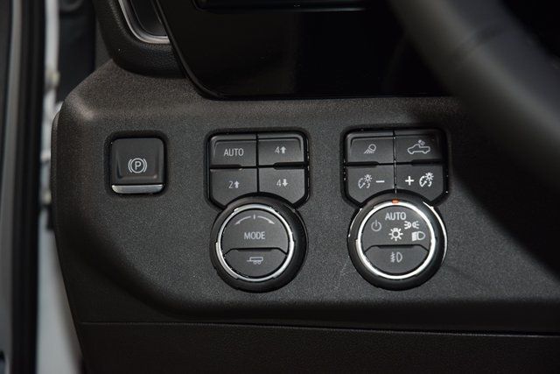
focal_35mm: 105
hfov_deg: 19.5
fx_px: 1634
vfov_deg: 13.0
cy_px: 187
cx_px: 280
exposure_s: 1/60
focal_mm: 70
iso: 1100
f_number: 4.5
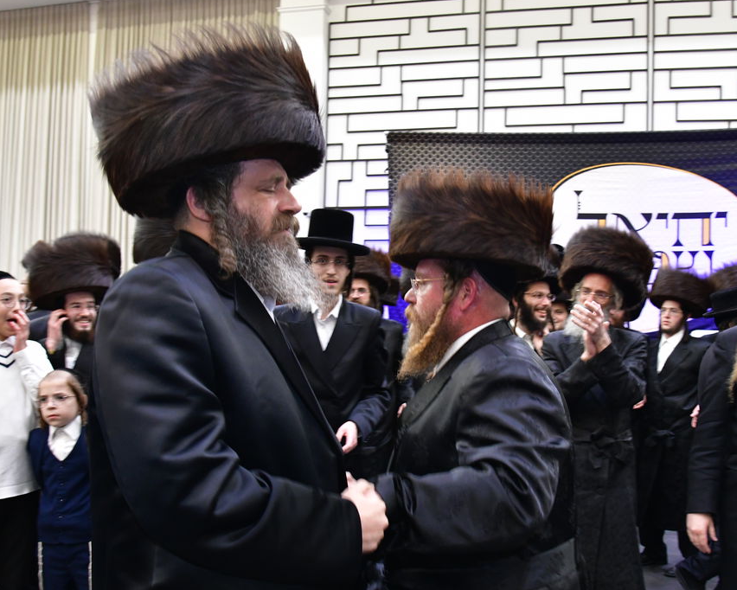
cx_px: 394
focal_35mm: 37
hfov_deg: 49.0
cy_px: 351
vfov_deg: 40.0
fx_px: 807
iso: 2500
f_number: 5.6
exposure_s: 1/125
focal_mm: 24
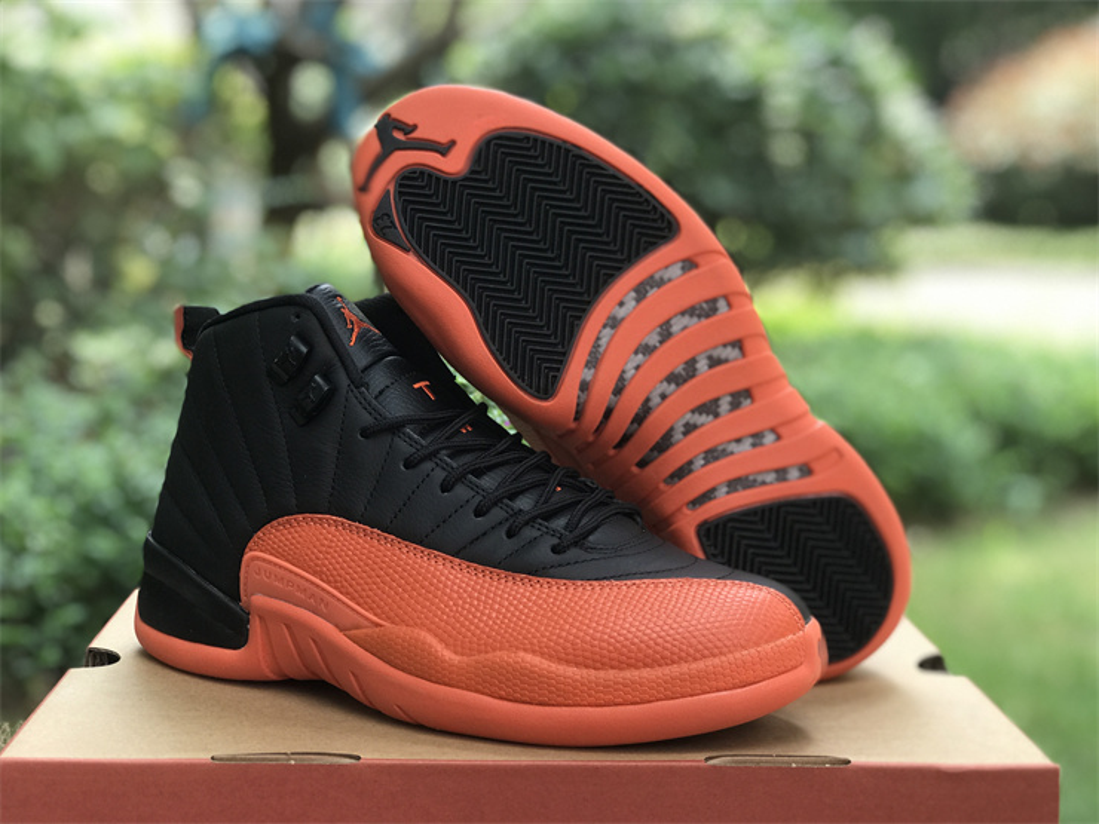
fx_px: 1810
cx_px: 550
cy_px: 412
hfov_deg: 33.8
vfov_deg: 25.7
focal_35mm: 57
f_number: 2.8
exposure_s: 1/100
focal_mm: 6.6
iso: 32
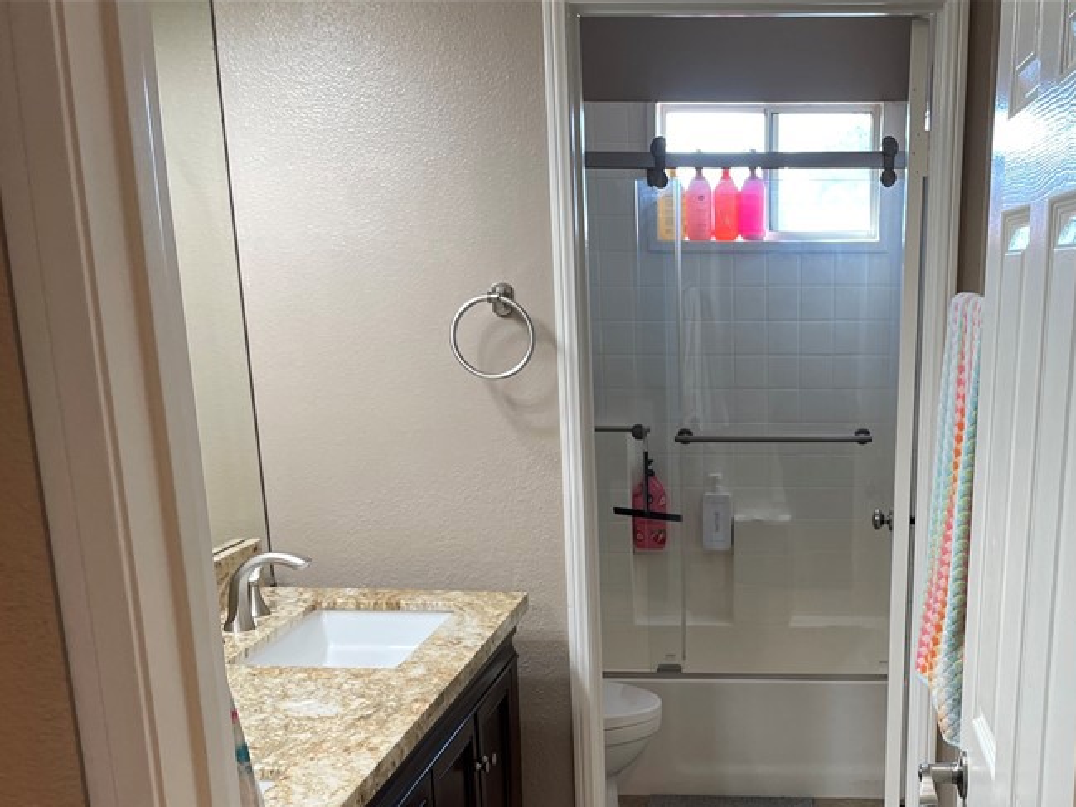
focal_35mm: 41
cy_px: 635
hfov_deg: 44.6
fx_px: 1275
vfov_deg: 34.2
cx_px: 769
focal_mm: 4.2
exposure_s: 1/120
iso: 125
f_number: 1.6
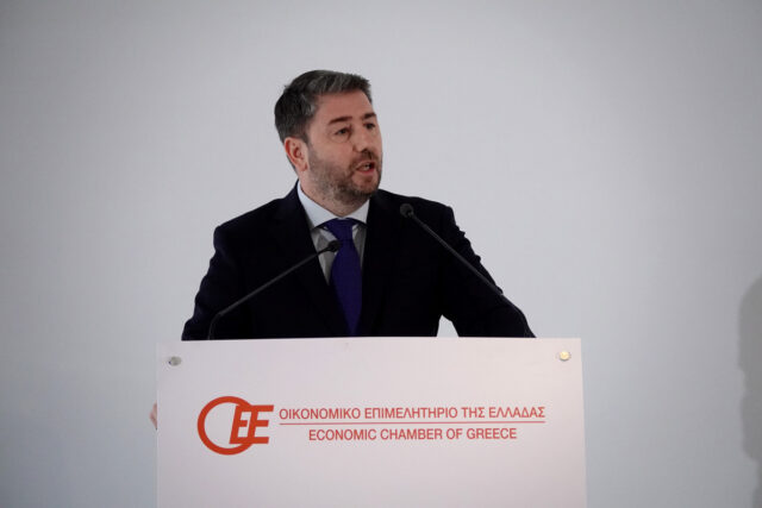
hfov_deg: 8.3
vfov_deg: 5.6
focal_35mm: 247
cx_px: 381
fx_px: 5229
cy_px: 254
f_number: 4
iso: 1600
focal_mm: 90.45
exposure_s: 1/800
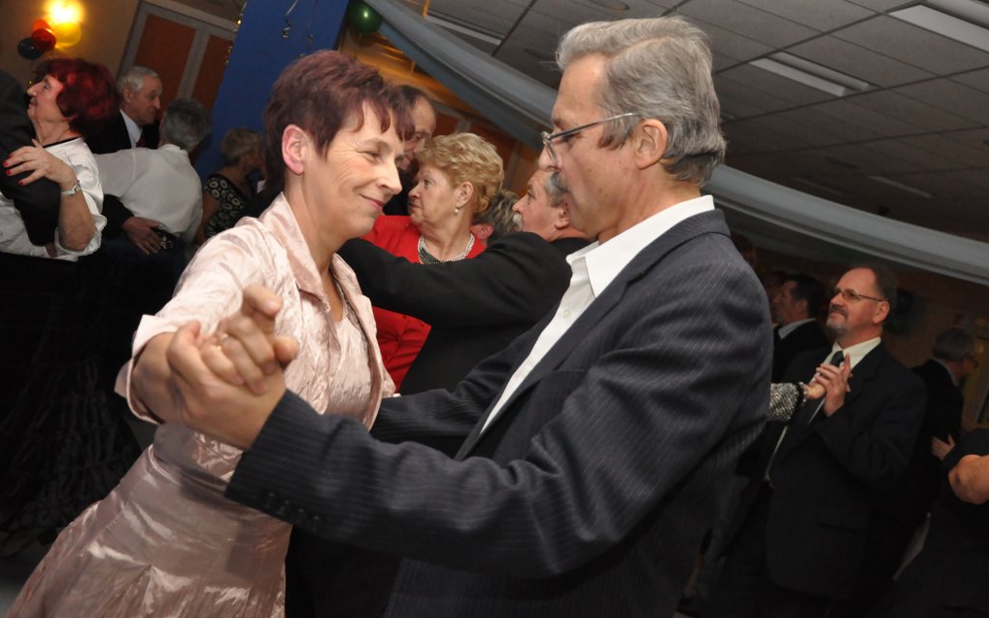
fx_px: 1159
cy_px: 315
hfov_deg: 46.2
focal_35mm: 43
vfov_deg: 29.9
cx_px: 495
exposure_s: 1/250
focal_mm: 28
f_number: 4
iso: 2000
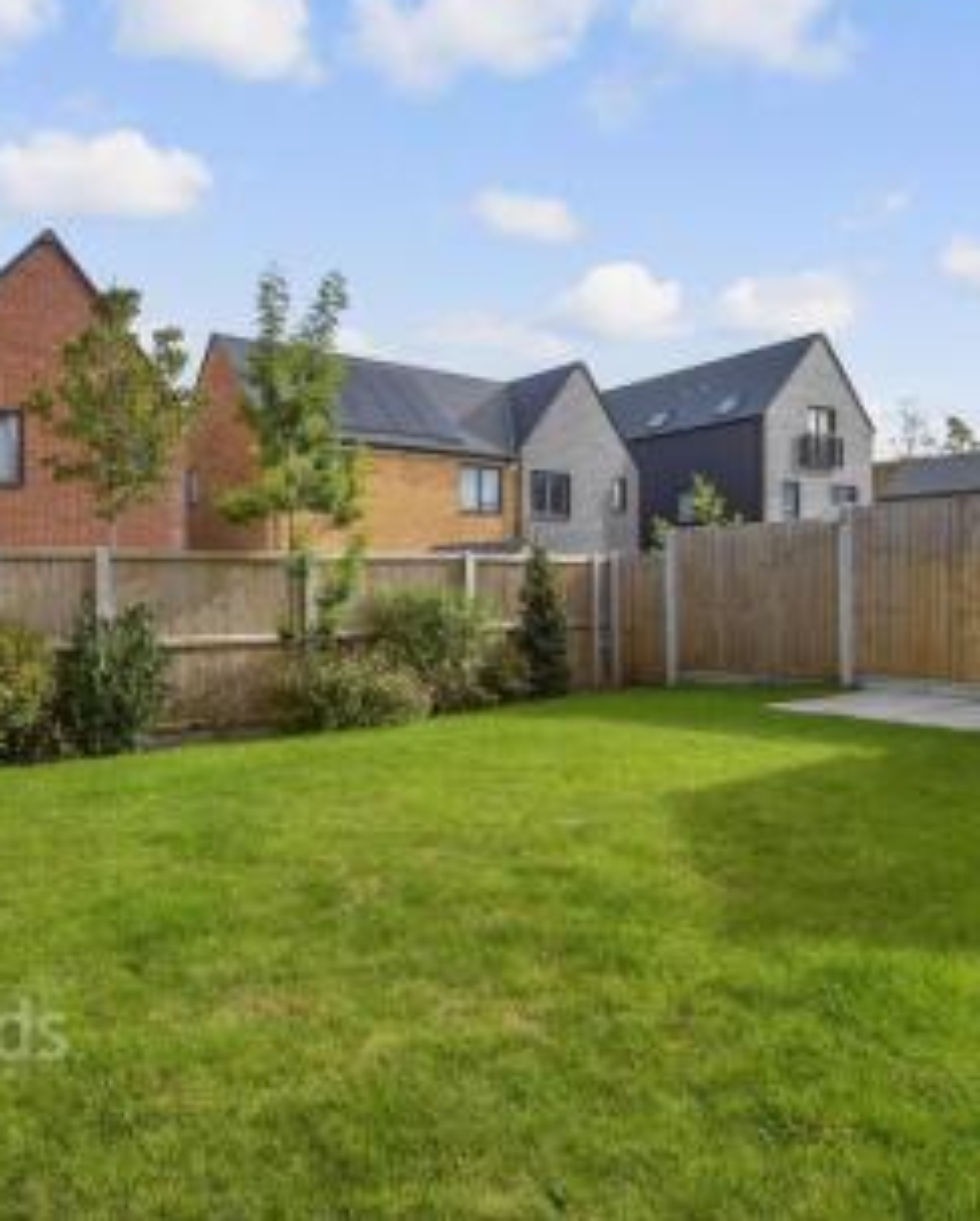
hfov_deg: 62.3
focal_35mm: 22
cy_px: 592
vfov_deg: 75.0
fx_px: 796
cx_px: 365
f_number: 8
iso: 250
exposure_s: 1/320
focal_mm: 10
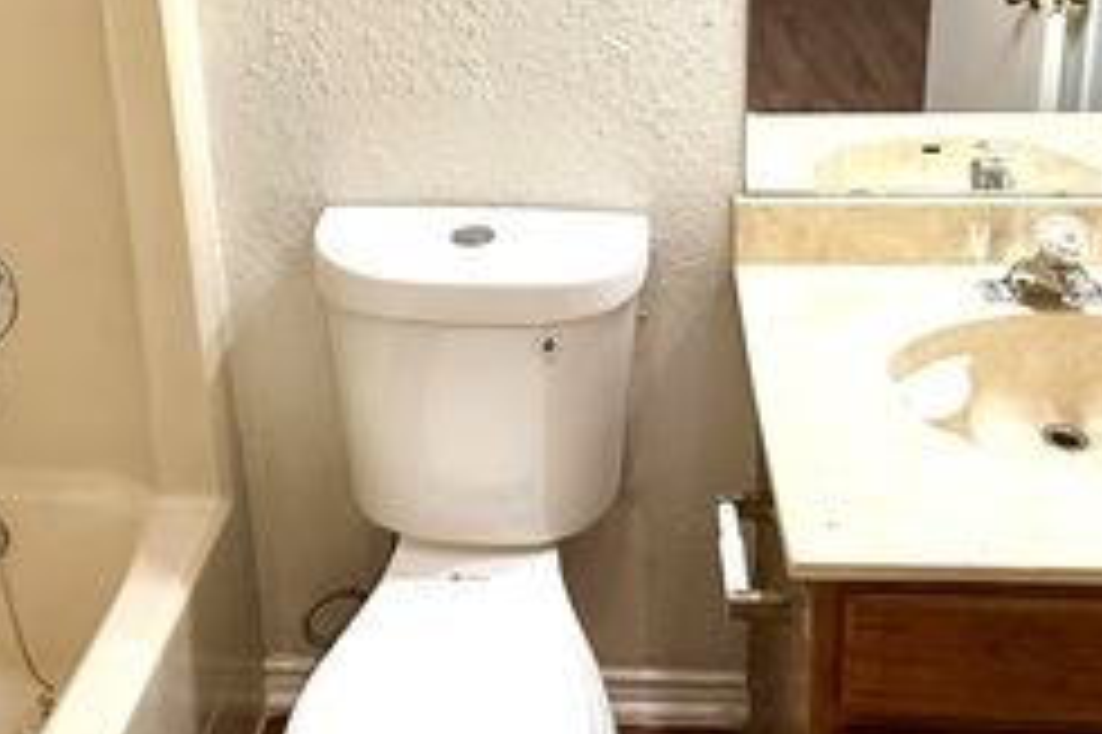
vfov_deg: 32.1
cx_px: 562
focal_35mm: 38
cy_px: -9
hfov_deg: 50.7
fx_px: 1162
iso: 160
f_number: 2.2
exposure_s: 1/120
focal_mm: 2.22
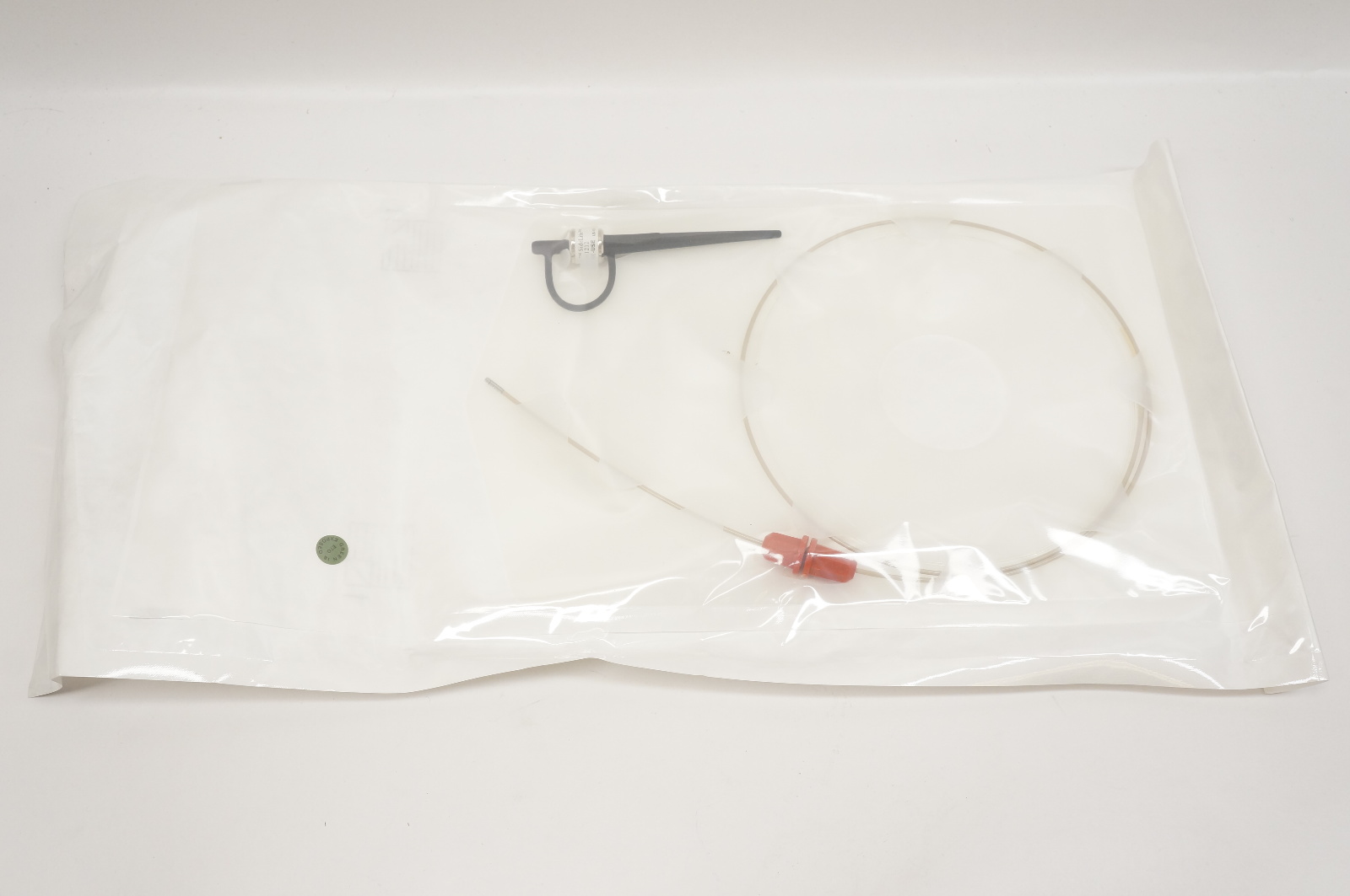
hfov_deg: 59.5
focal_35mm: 32
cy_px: 448
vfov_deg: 41.6
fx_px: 1180
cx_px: 675
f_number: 7.1
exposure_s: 1/125
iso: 800
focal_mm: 21
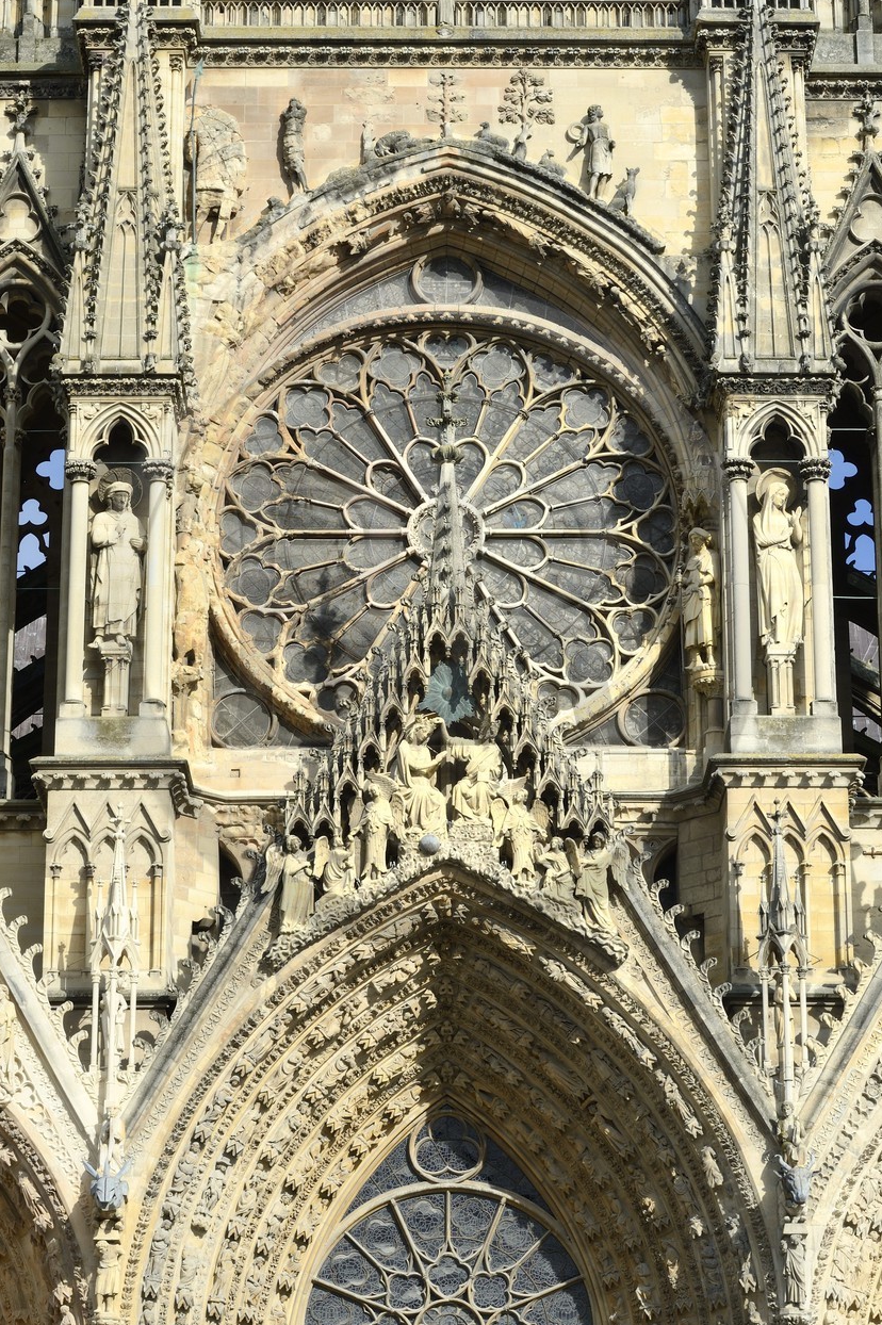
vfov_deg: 22.6
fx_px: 3311
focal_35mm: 90
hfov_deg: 15.2
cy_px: 616
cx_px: 428
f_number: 13
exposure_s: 1/200
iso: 200
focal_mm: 70
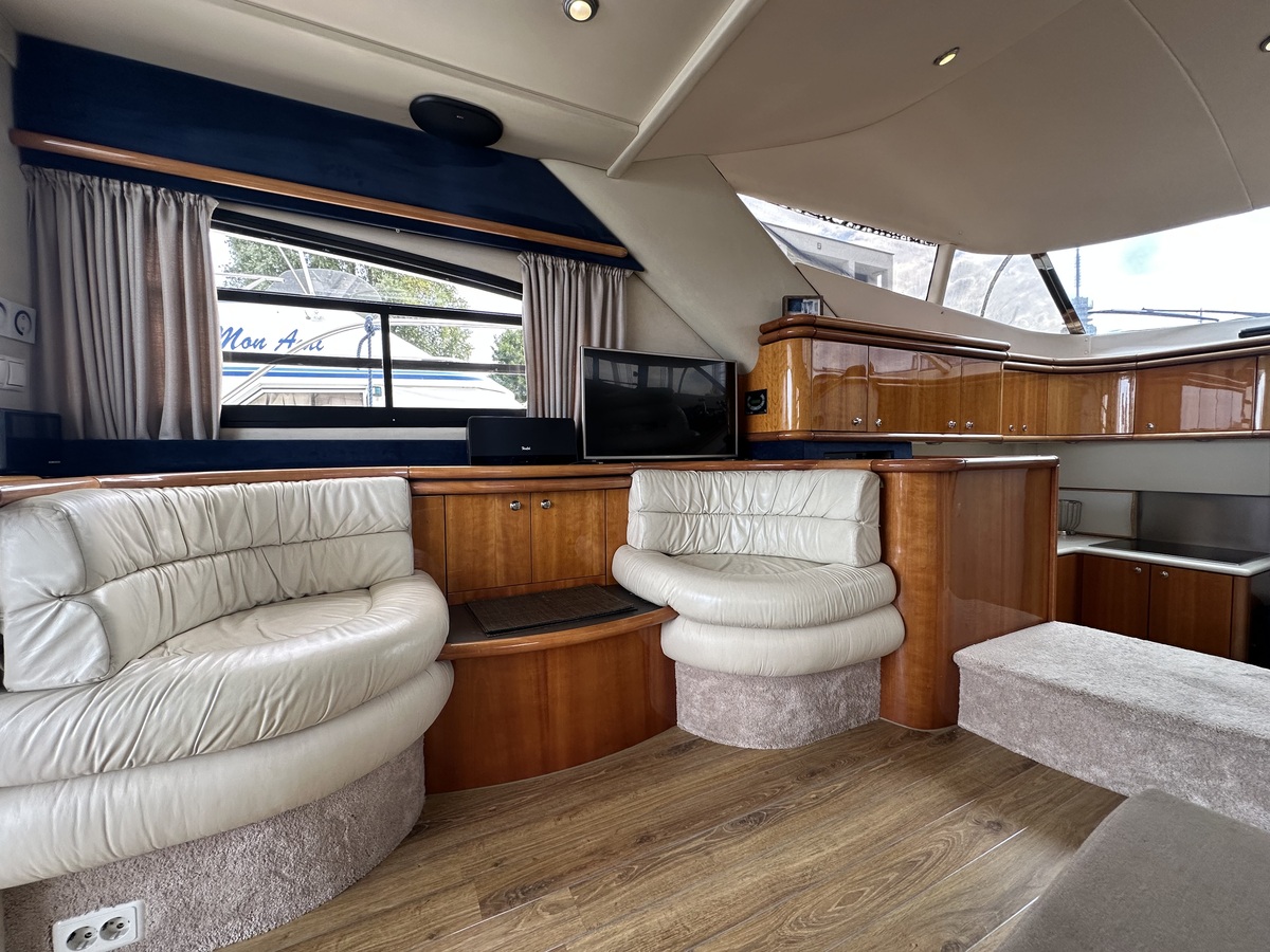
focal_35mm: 14
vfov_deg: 85.7
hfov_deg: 102.1
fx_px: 514
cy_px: 476
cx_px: 635
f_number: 2.2
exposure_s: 1/99
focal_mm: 2.22
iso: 125
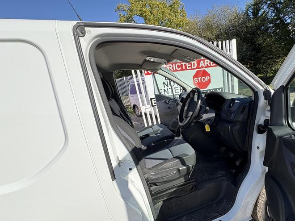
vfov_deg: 68.2
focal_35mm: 19
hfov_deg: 82.3
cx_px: 193
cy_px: 130
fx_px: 162
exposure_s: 1/636
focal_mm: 2.22
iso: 64
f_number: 2.2
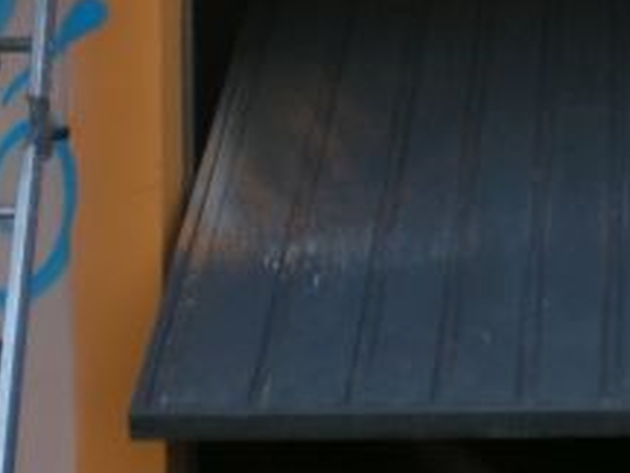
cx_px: 645
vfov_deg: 10.1
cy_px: -274
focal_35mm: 141
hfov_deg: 13.8
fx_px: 2566
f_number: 3.1
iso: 64
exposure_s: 1/127
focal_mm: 6.3
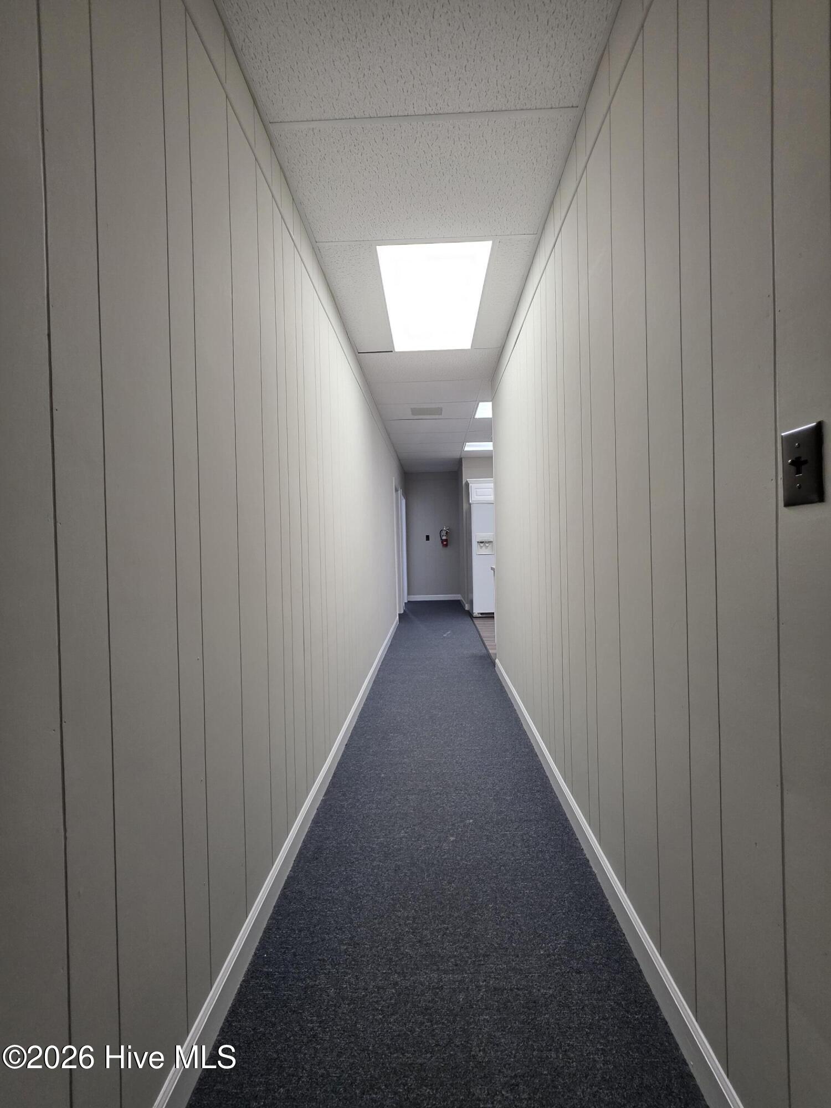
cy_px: 554
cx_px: 416
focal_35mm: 13
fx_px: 416
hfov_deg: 89.9
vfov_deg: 106.2
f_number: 1.9
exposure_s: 1/120
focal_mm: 2.2
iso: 160
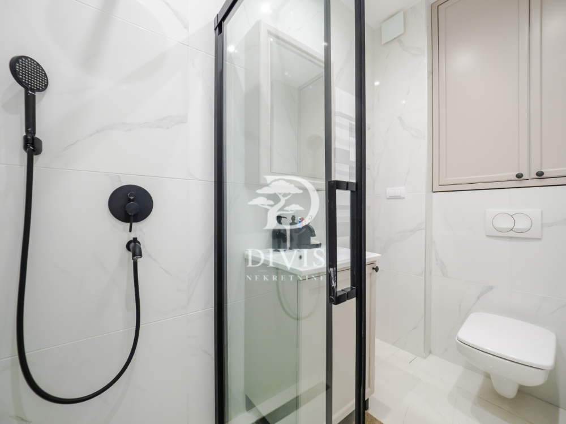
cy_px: 212
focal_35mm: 14
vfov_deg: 85.7
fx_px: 229
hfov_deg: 102.1
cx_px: 283
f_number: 4
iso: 400
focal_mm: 7
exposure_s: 1/25
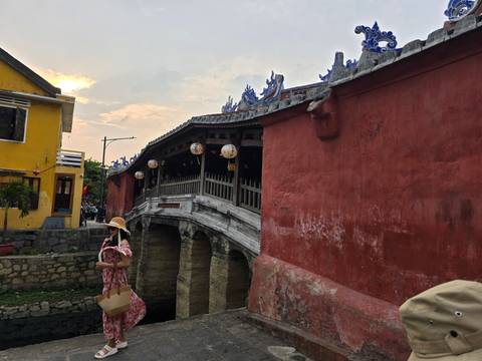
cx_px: 241
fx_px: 320
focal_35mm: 23
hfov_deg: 73.9
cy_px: 180
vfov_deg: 58.9
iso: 12
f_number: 1.7
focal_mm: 6.3
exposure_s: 1/231
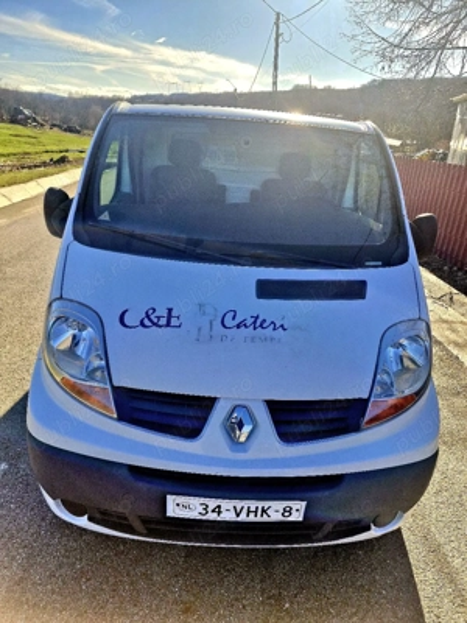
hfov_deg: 58.9
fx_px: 414
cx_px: 234
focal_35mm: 23
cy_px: 312
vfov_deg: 73.9
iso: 50
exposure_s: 1/2000
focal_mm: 5.54
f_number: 1.8
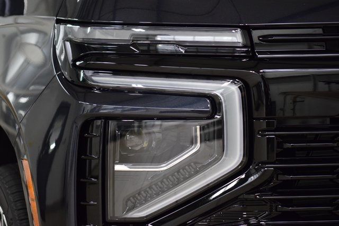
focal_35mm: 105
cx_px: 170
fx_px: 989
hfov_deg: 19.5
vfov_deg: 13.0
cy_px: 113
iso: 1600
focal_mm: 70
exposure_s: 1/125
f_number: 2.8
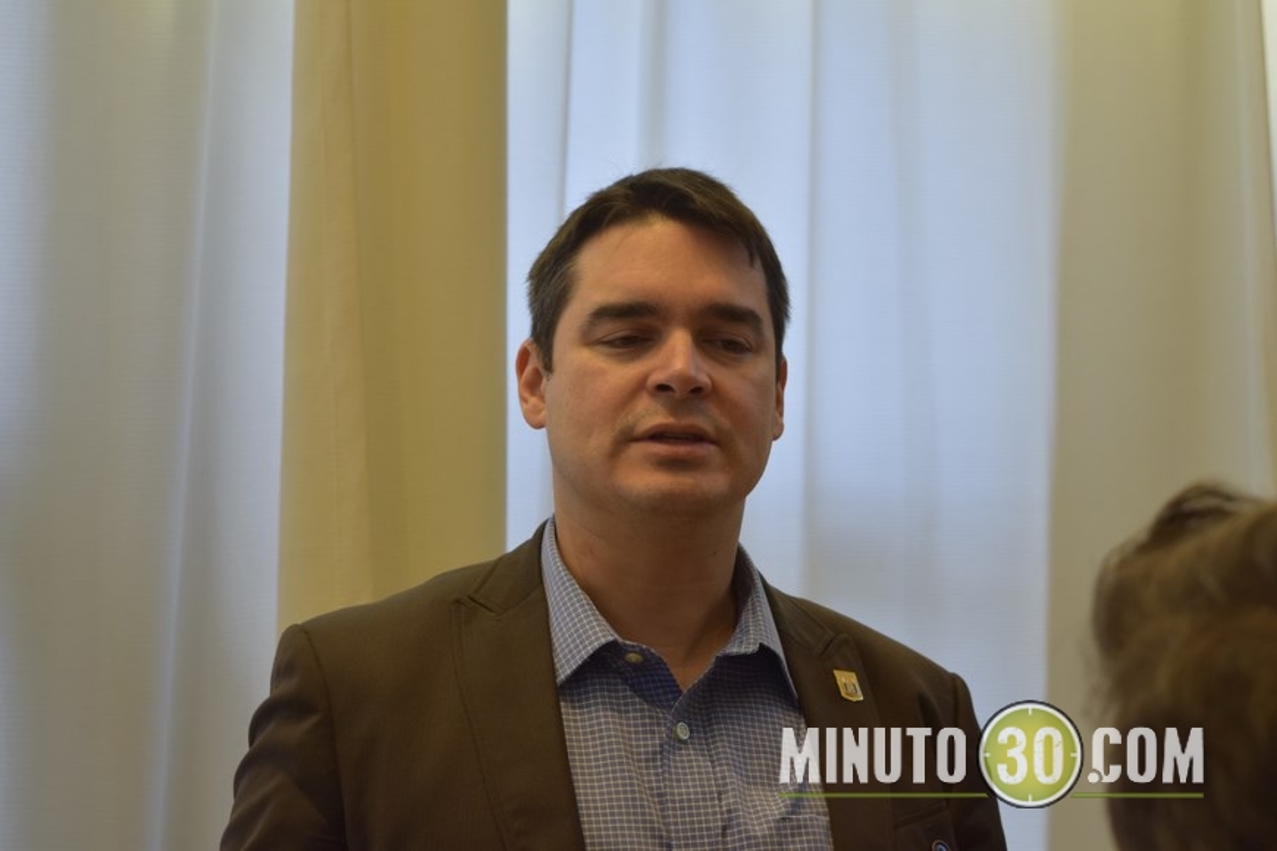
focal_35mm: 82
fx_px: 2926
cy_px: 426
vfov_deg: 16.6
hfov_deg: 24.6
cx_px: 638
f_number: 5.6
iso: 640
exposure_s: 1/60
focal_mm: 55
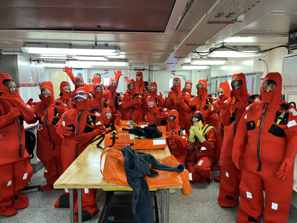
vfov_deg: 53.1
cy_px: 112
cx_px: 148
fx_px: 223
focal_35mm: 26
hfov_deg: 67.3
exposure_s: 1/60
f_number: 1.6
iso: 64
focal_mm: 5.1
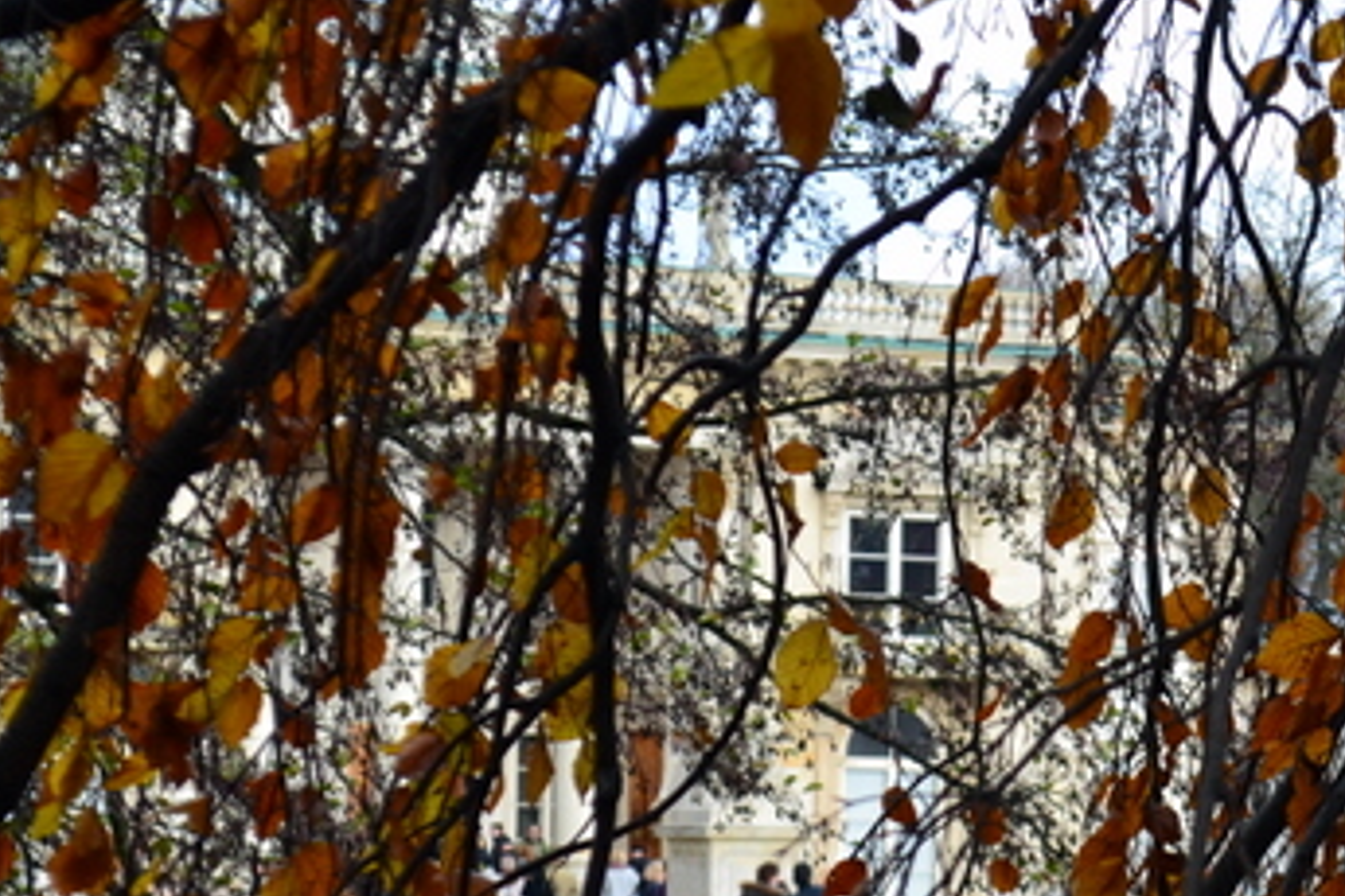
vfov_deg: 7.2
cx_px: 1275
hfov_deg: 10.7
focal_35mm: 191
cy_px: 713
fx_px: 7141
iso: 400
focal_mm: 55
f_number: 8
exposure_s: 1/60
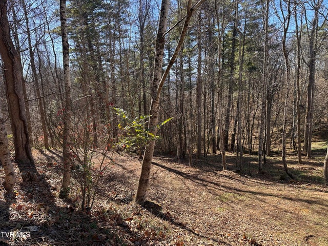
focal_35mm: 24
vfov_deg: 56.8
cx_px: 164
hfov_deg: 71.6
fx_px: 227
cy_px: 123
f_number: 1.78
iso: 80
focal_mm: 6.86
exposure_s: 1/740
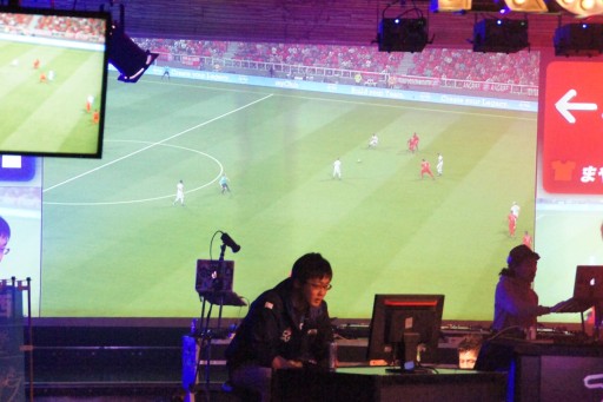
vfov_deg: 8.3
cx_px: 302
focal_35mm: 165
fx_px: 2763
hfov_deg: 12.5
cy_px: 201
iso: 6400
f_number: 7.1
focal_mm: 110
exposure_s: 1/80
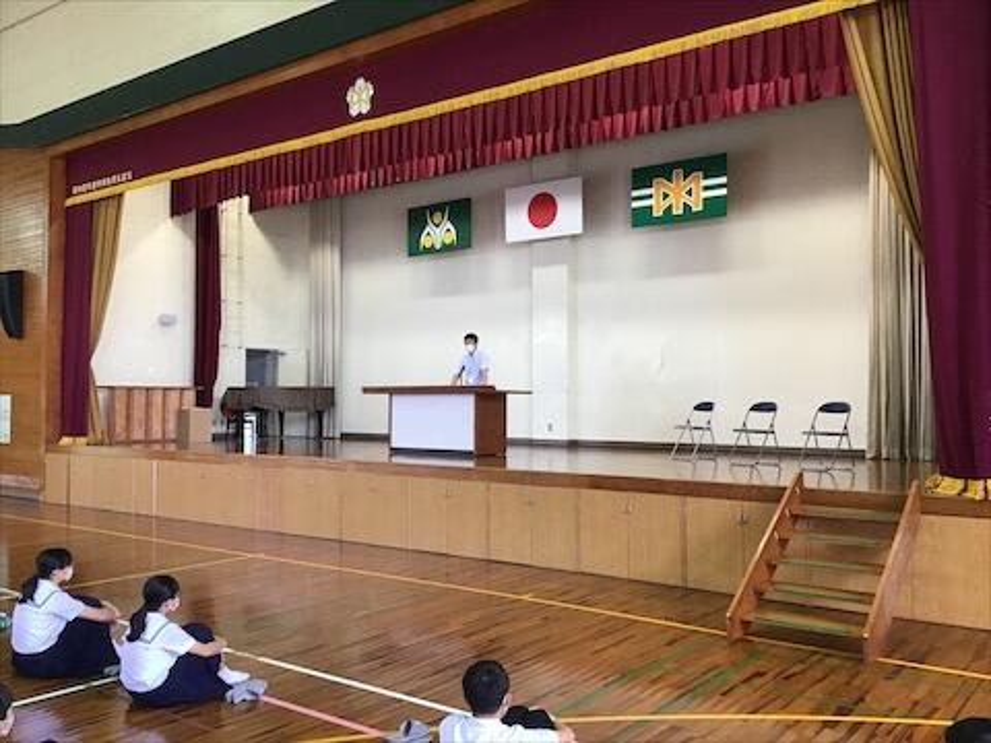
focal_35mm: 31
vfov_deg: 45.4
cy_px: 372
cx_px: 496
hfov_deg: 58.4
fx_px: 887
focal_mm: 3.3
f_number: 2.4
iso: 64
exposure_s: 1/30
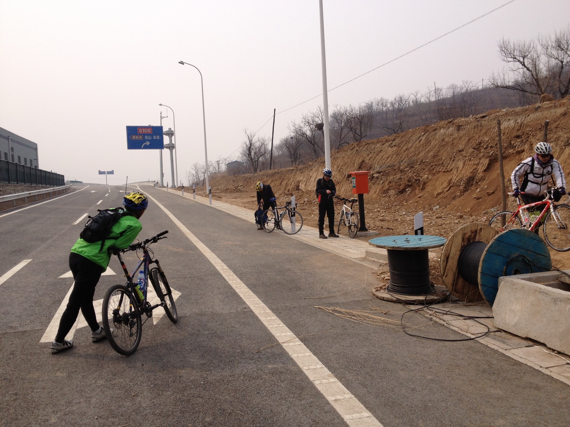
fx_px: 576
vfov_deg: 40.7
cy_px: 214
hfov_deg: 52.6
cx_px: 285
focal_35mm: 35
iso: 64
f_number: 2.4
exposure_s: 1/1727
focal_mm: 4.28
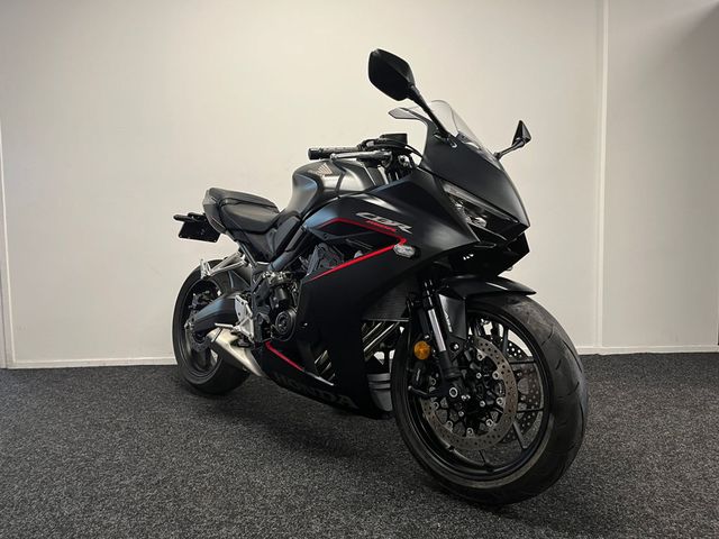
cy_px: 270
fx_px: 540
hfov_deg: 67.3
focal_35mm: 26
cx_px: 360
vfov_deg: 53.1
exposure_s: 1/50
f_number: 1.6
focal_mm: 5.1
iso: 80
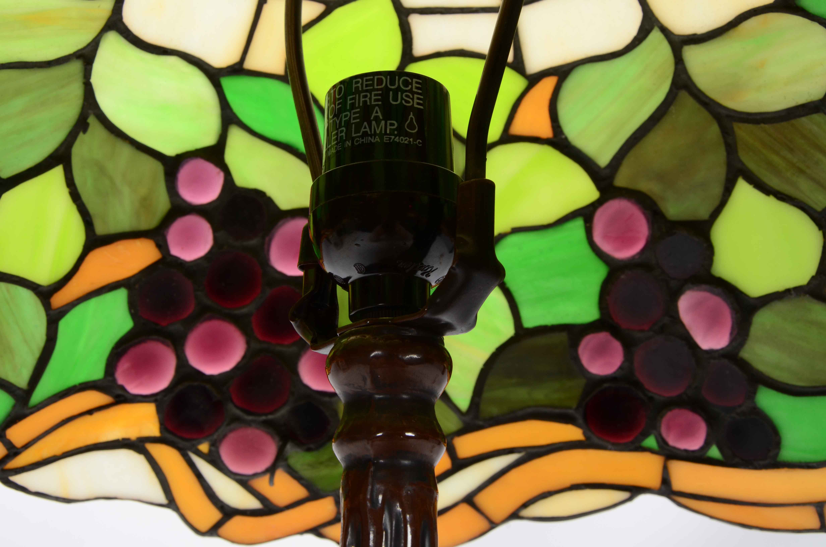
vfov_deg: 18.8
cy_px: 274
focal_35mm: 72
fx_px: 1649
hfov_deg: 28.1
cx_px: 413
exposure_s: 1/160
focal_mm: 48
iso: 200
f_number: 16
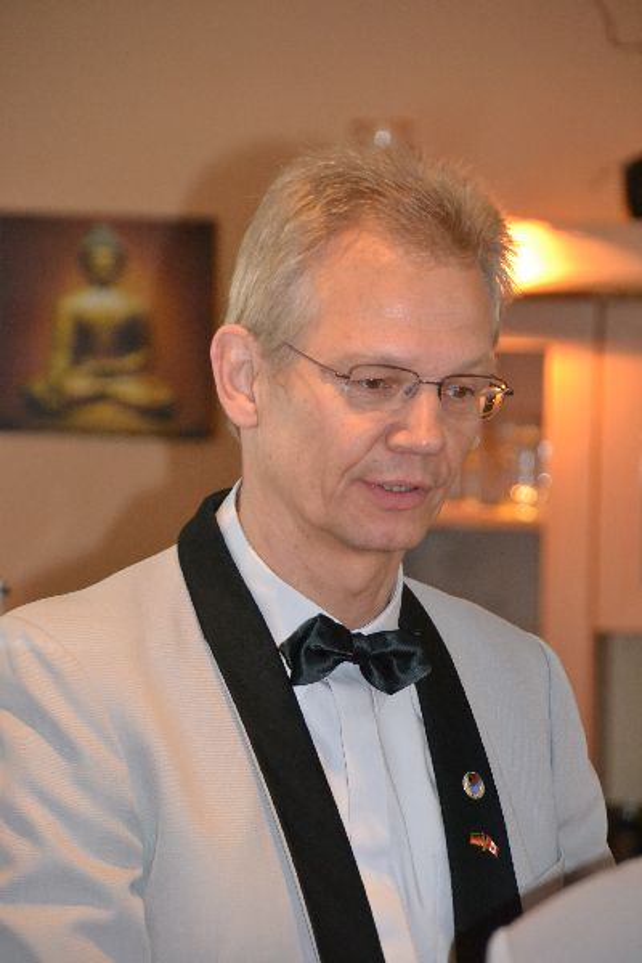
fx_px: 5818
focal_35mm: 218
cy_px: 482
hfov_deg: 6.3
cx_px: 321
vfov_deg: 9.5
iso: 3200
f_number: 5.6
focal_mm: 145
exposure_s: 1/60
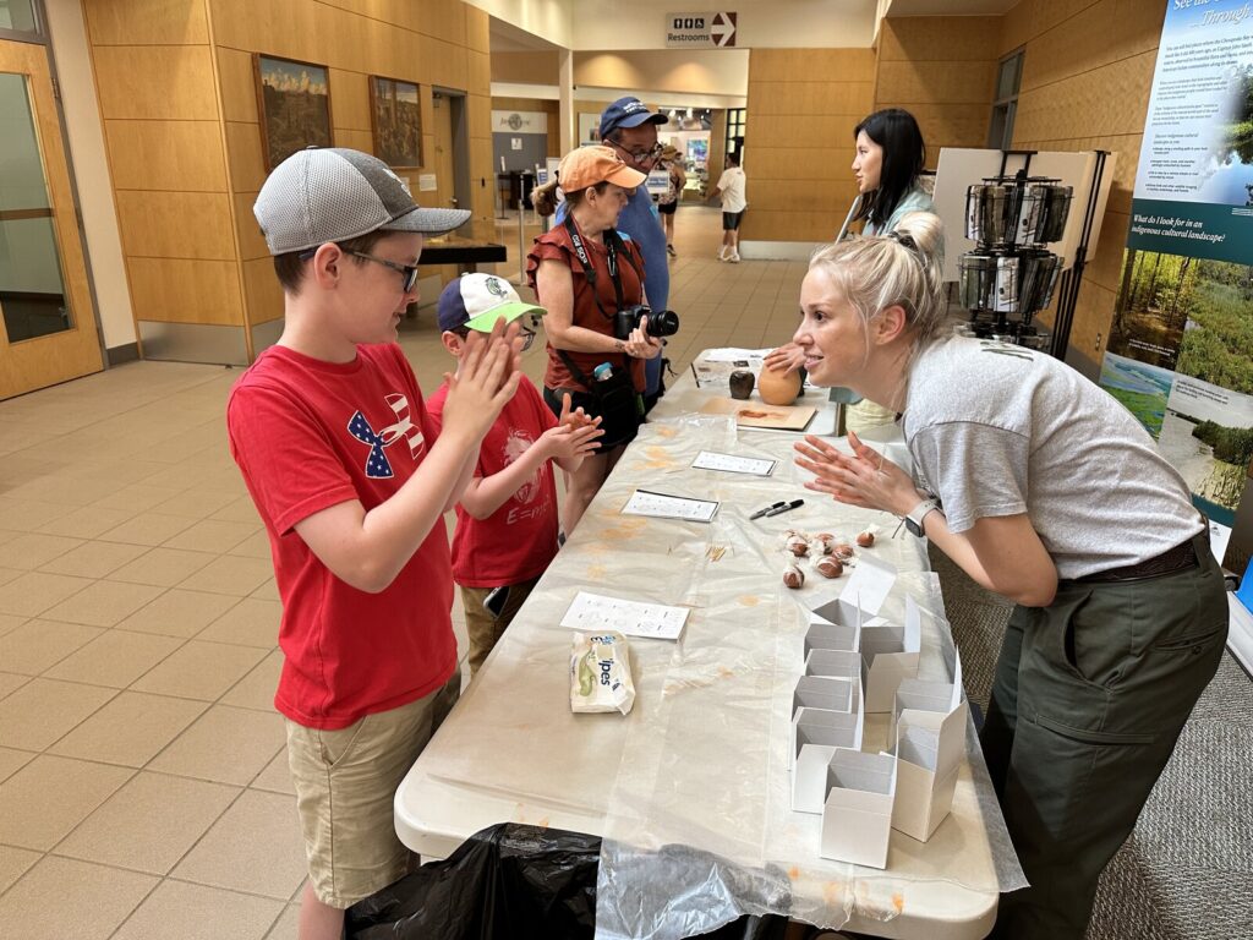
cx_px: 626
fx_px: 869
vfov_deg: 56.8
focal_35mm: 24
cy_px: 470
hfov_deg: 71.6
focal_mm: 6.86
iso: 160
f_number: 1.78
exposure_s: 1/60
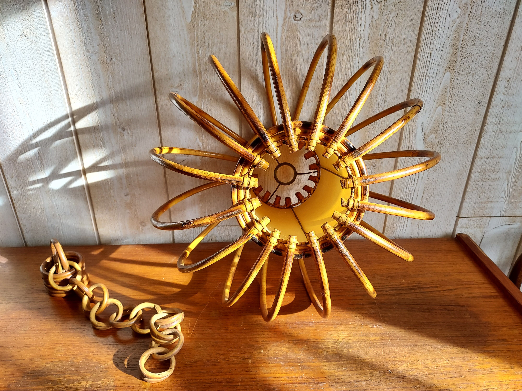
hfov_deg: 71.6
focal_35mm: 24
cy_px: 196
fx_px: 362
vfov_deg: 56.8
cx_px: 261
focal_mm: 4.6
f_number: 1.8
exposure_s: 1/60
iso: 50
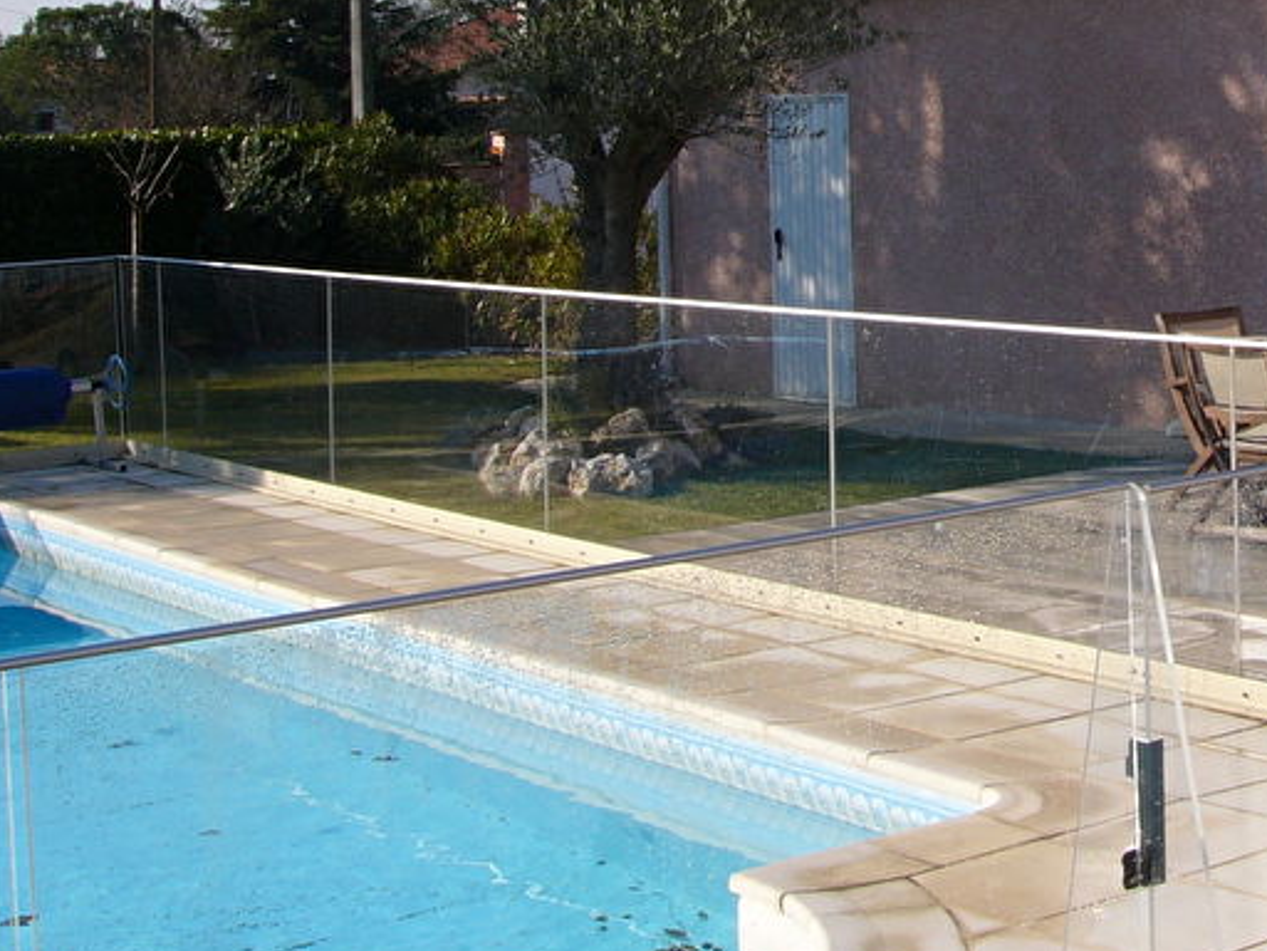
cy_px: 114
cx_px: 1183
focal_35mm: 72
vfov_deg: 20.1
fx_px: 2635
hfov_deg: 26.0
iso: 50
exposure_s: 1/160
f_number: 8
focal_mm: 6
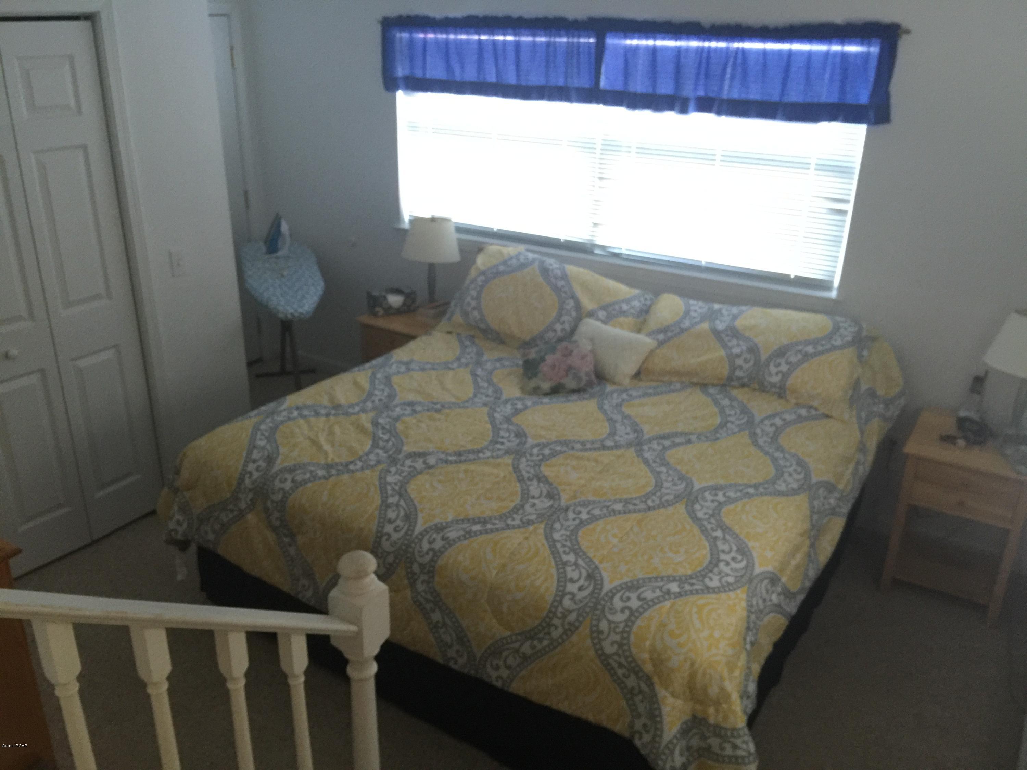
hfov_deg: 61.7
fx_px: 860
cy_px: 385
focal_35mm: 29
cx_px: 514
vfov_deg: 48.2
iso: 125
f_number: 2.2
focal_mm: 4.15
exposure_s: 1/10
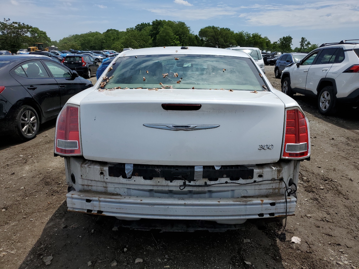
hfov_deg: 67.3
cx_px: 180
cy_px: 134
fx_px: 270
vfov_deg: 53.1
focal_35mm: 26
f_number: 1.5
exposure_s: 1/10000
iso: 50
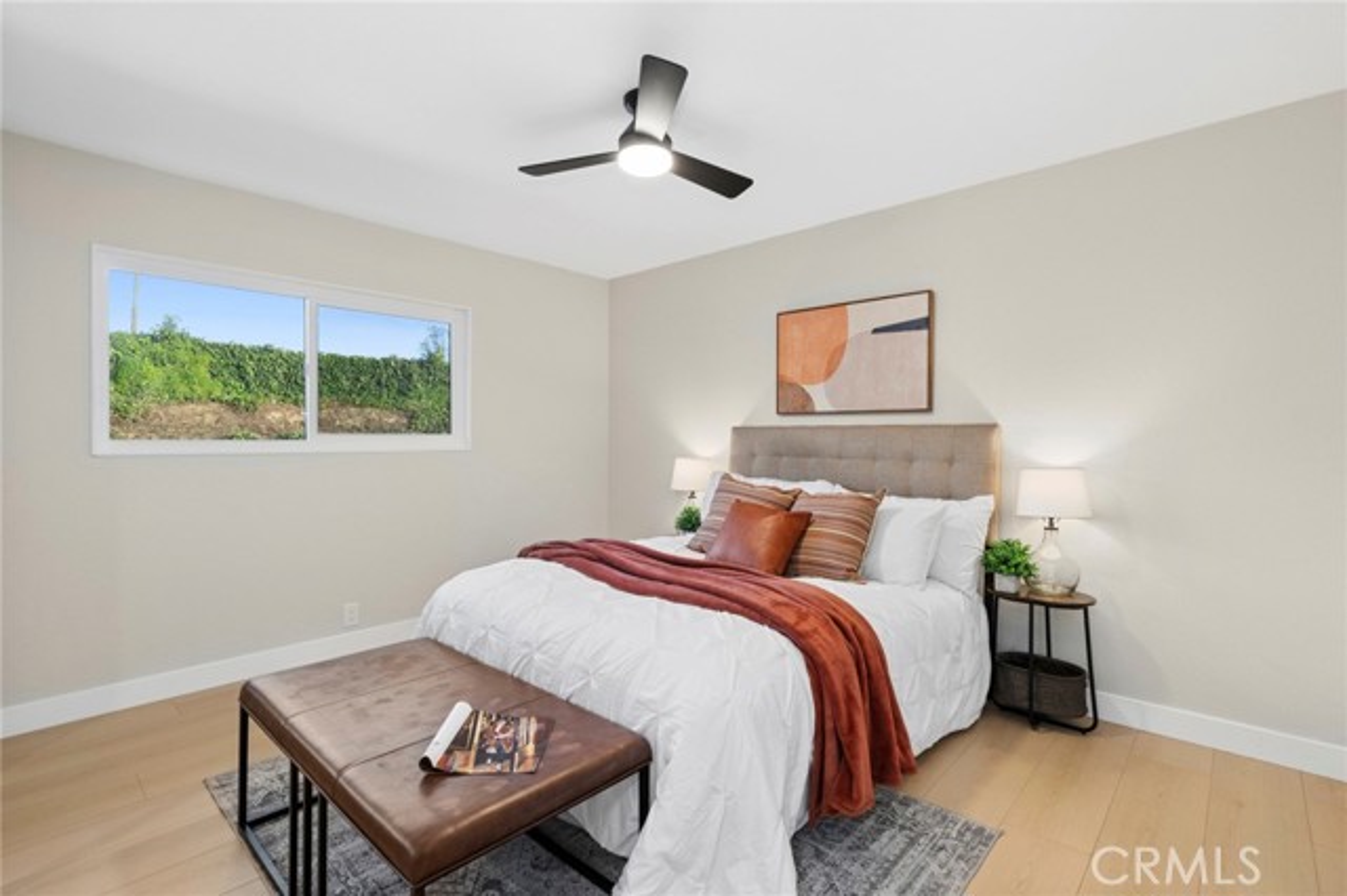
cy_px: 448
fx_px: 598
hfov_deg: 96.8
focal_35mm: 16
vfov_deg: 73.7
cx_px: 674
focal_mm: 16
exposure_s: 1/5
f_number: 9
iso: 200
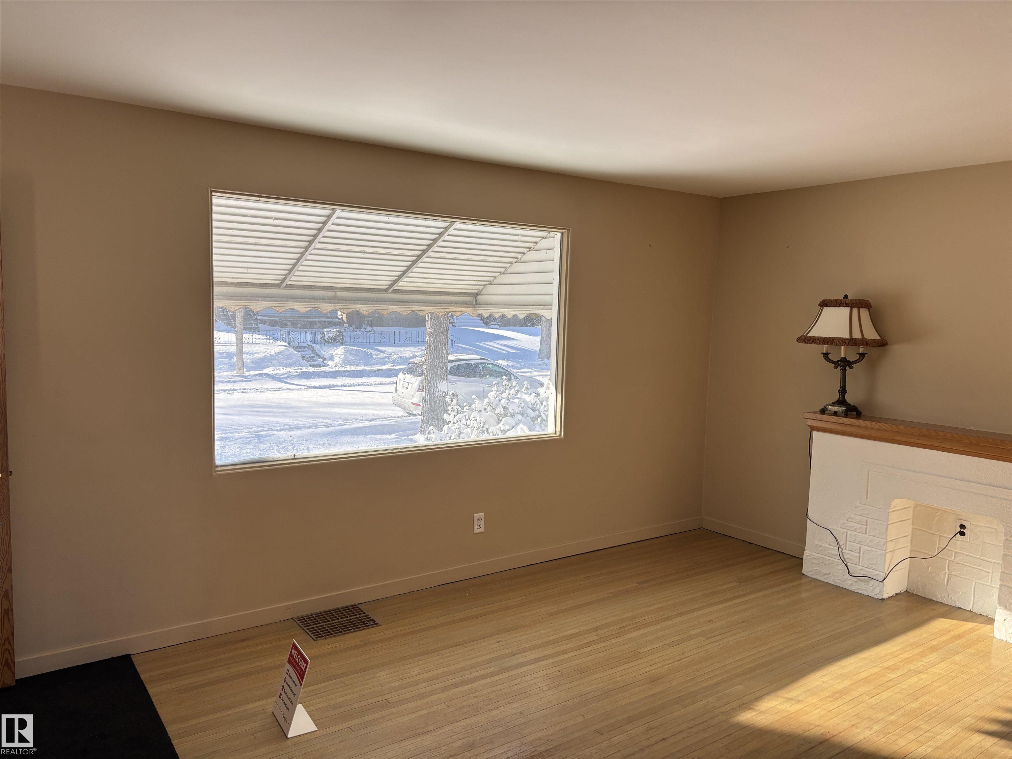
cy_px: 380
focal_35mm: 26
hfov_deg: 67.3
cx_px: 506
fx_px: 760
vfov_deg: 53.1
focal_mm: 5.96
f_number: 1.6
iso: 50
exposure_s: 1/559
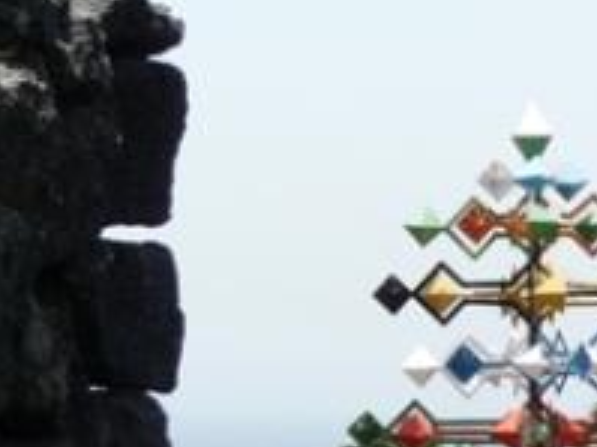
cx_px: 898
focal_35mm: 271
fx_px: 4671
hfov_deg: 7.2
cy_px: 453
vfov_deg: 5.5
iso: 100
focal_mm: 13.3
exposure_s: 1/250
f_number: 5.6
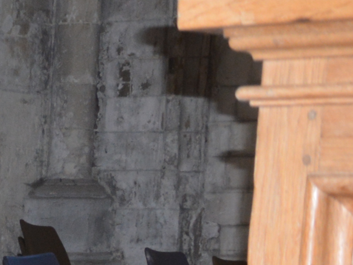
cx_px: -591
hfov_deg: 7.9
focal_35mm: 226
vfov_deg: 6.3
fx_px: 2305
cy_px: 574
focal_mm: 25
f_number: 4
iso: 400
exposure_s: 1/60
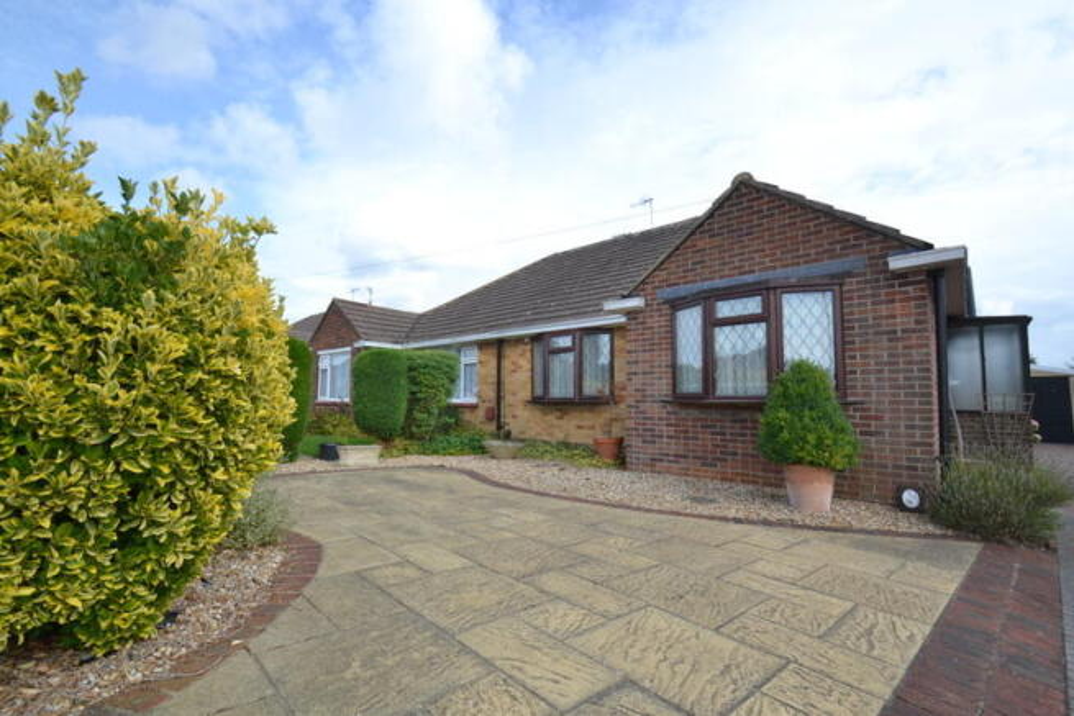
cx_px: 537
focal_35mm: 15
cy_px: 358
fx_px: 448
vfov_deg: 77.4
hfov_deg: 100.4
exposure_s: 1/200
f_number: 7.1
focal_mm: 10
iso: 100
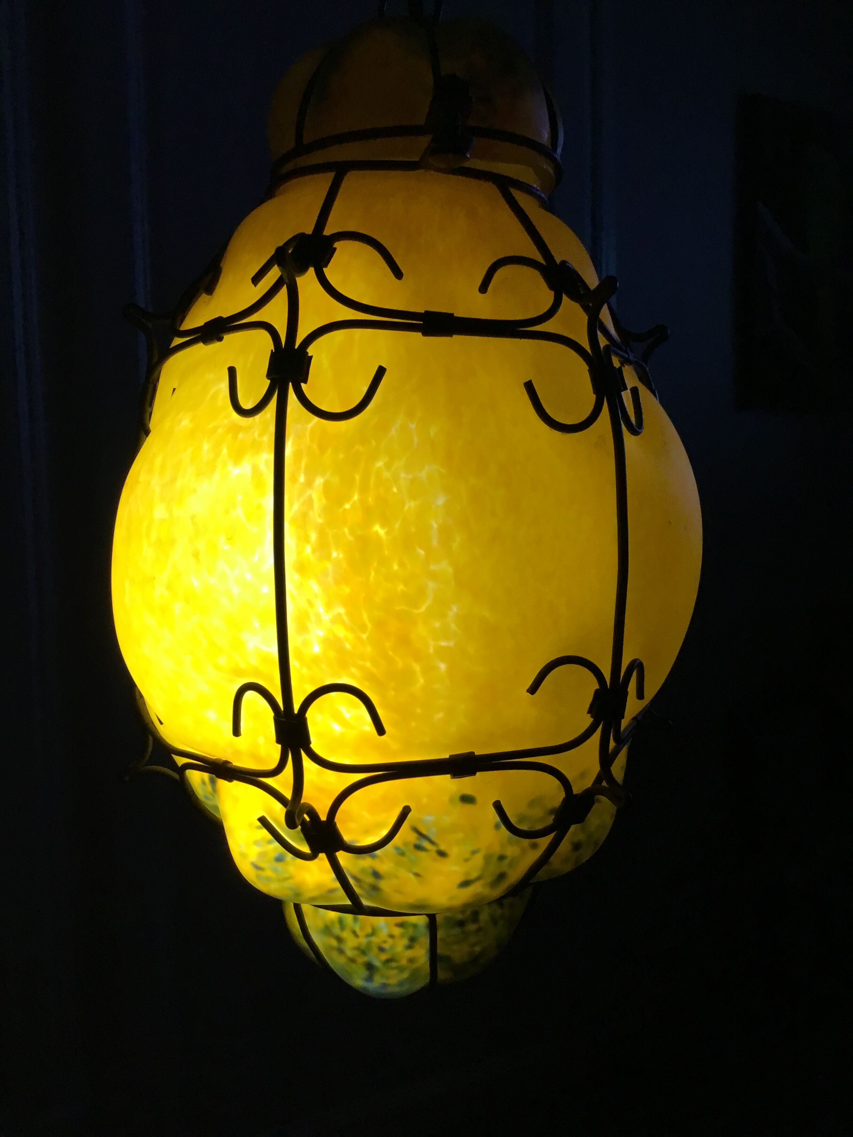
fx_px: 1019
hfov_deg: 45.4
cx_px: 426
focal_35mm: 31
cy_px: 568
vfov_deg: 58.4
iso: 50
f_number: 2.4
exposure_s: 1/33
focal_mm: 3.3
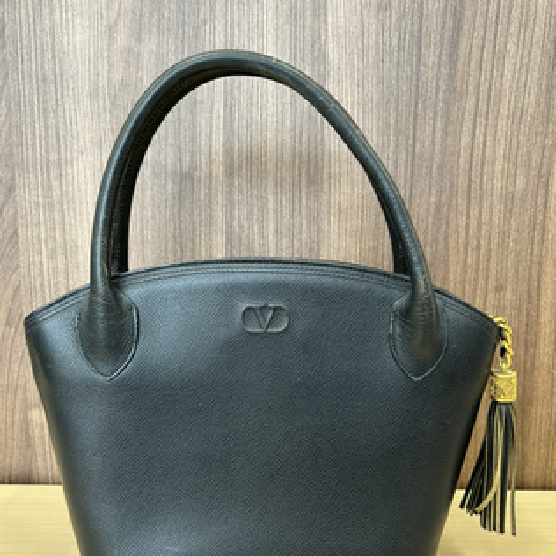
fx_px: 563
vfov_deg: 52.4
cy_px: 314
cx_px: 278
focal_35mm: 31
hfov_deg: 52.5
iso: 100
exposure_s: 1/121
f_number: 1.5
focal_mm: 5.7
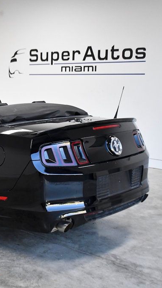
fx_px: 412
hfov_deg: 21.1
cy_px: 143
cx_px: -18
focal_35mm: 54
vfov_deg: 38.5
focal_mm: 23
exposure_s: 1/1000
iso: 2500
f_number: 3.8
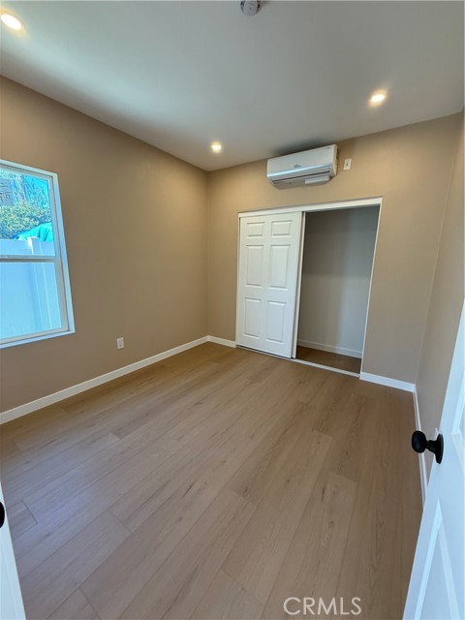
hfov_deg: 85.7
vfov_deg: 102.1
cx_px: 232
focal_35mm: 14
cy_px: 310
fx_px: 251
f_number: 2.2
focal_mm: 2.22
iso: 200
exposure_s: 1/120
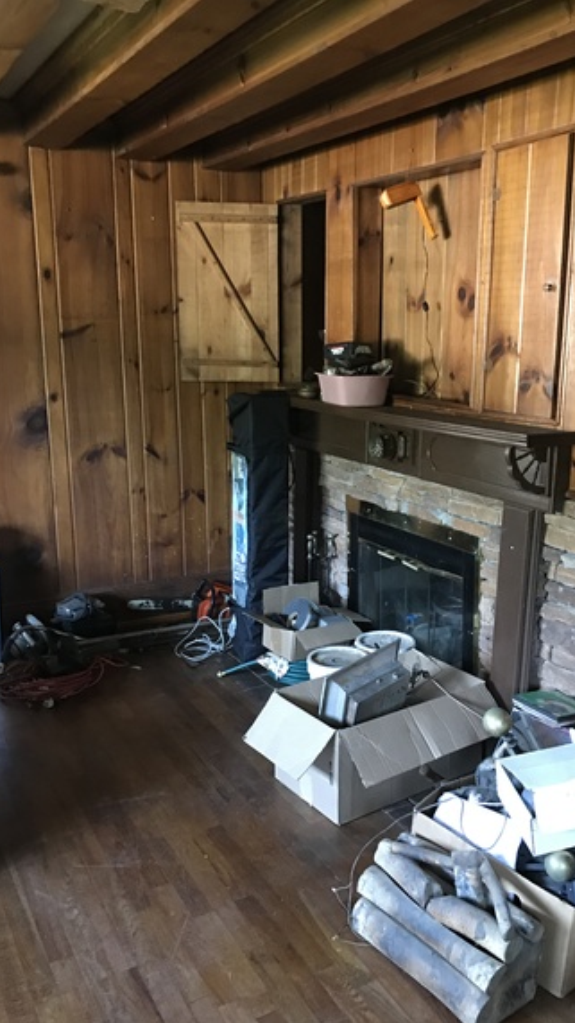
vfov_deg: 62.6
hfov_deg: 37.5
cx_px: 368
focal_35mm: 31
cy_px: 518
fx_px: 841
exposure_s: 1/7
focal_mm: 3.99
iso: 80
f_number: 1.8
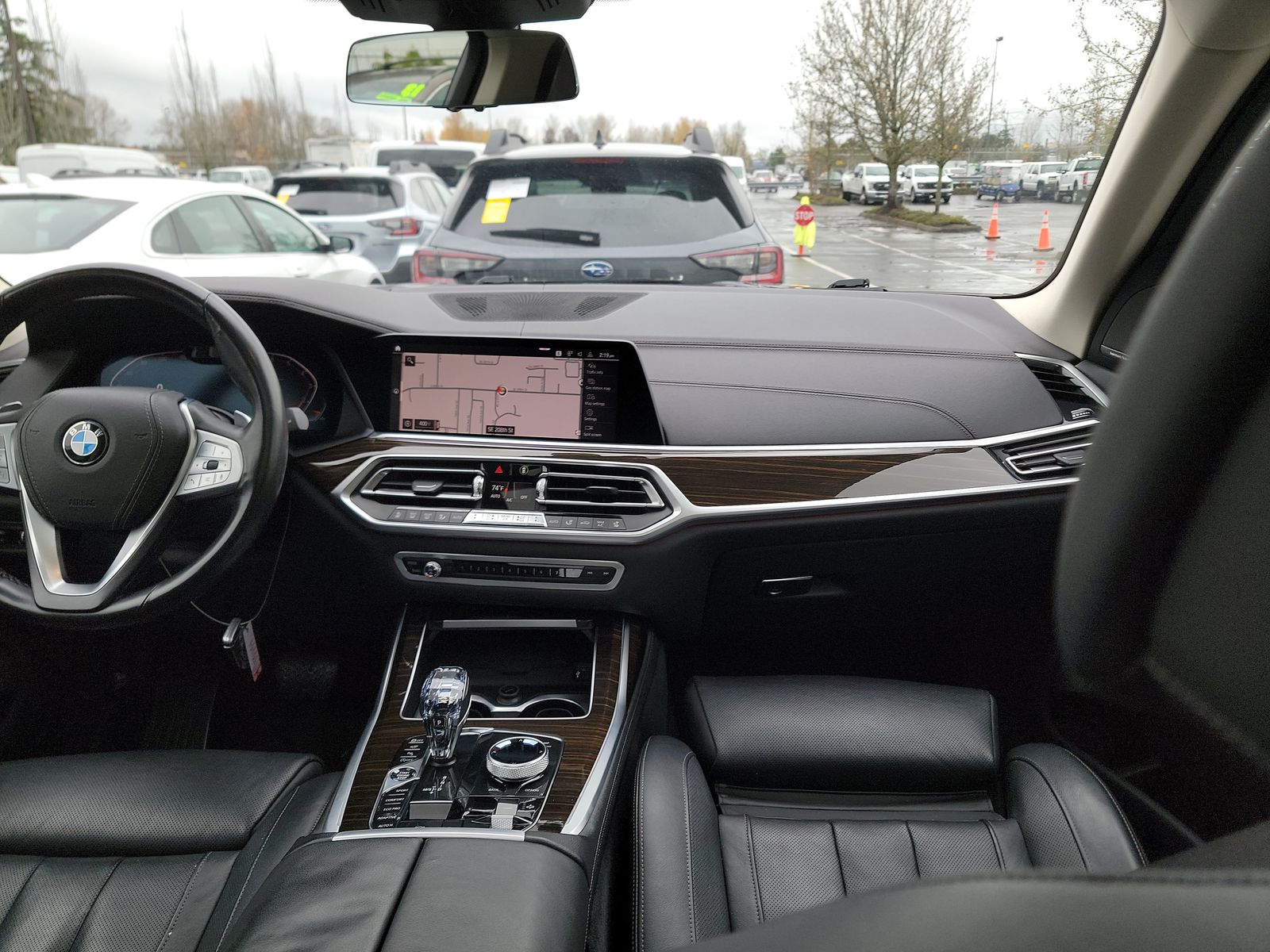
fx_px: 881
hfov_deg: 71.6
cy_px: 476
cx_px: 635
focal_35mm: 24
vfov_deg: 56.8
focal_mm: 6.7
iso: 73
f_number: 1.8
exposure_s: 1/59
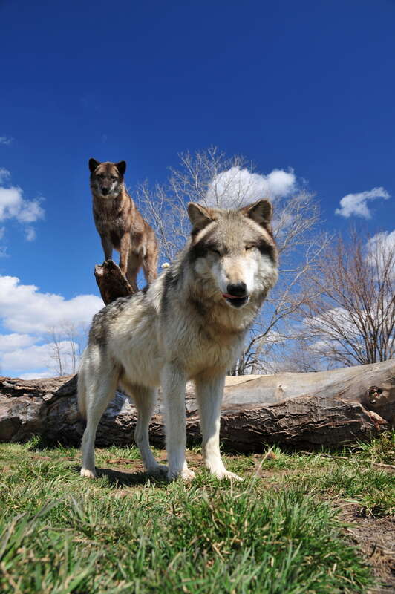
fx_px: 445
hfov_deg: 47.9
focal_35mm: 27
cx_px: 198
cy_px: 297
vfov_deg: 67.4
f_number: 8
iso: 200
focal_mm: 18
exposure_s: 1/160
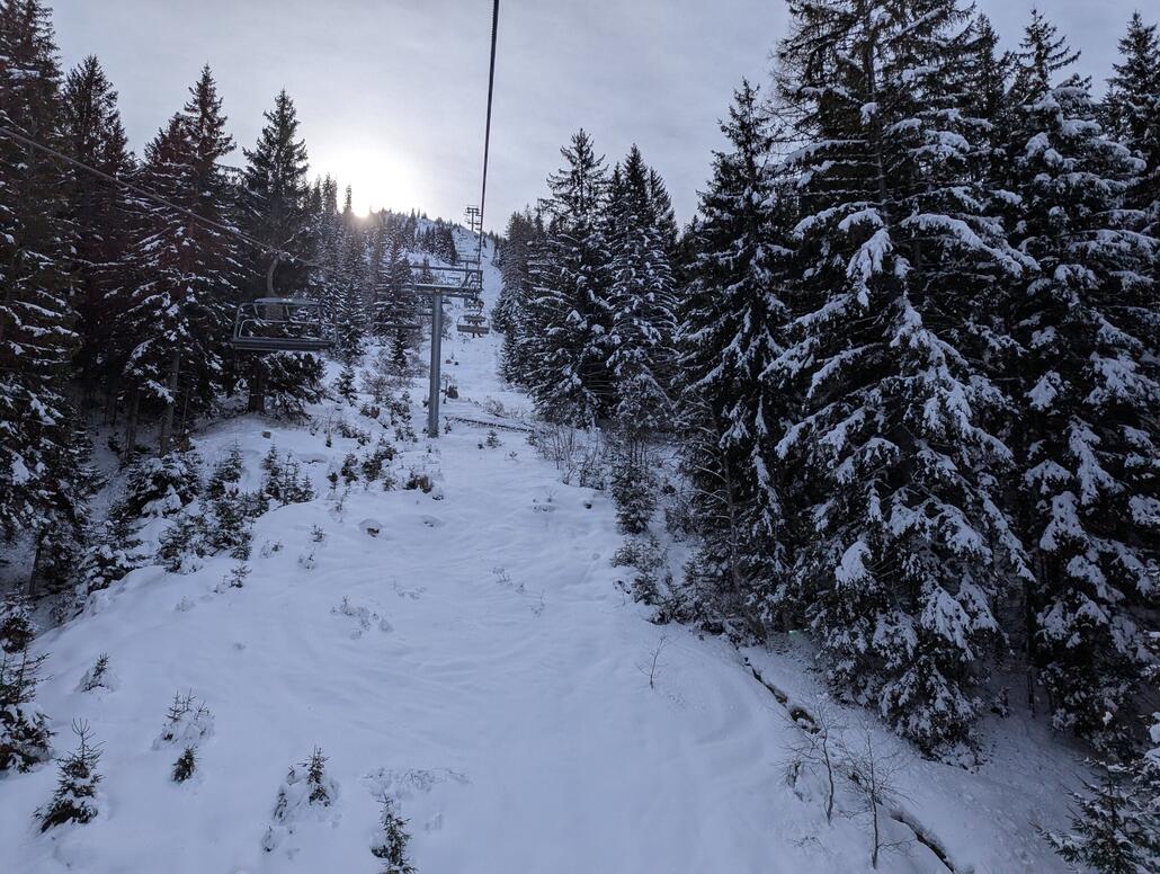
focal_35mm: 24
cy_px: 437
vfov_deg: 57.0
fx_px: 806
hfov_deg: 71.5
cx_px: 580
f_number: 1.85
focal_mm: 6.81
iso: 46
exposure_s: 1/9434
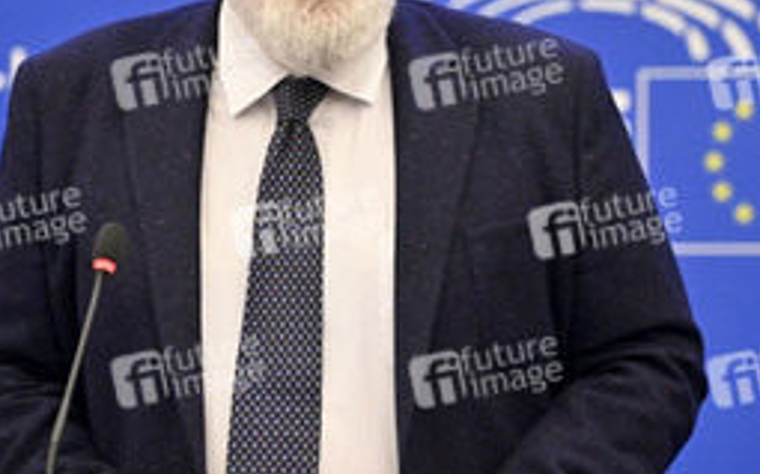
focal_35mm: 243
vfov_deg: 5.4
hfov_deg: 8.6
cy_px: 149
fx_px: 5030
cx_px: 526
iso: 5000
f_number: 2.8
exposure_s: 1/1000
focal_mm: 135
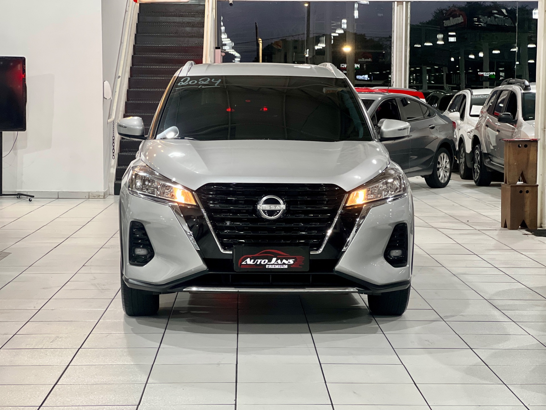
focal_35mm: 77
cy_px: 205
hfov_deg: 25.3
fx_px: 1215
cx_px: 273
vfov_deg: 19.1
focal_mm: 9
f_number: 2.8
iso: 320
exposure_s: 1/40
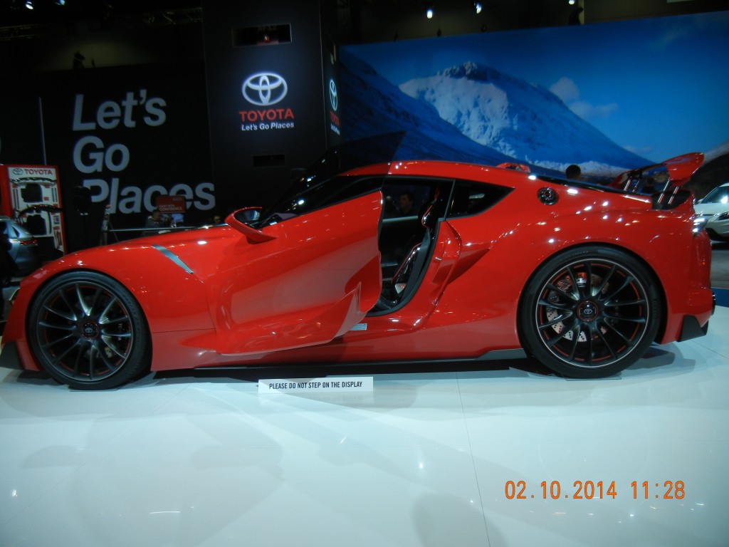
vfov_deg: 46.8
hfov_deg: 60.0
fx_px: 632
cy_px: 274
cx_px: 364
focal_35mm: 30
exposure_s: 1/224
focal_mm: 5.4
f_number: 3.5
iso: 160
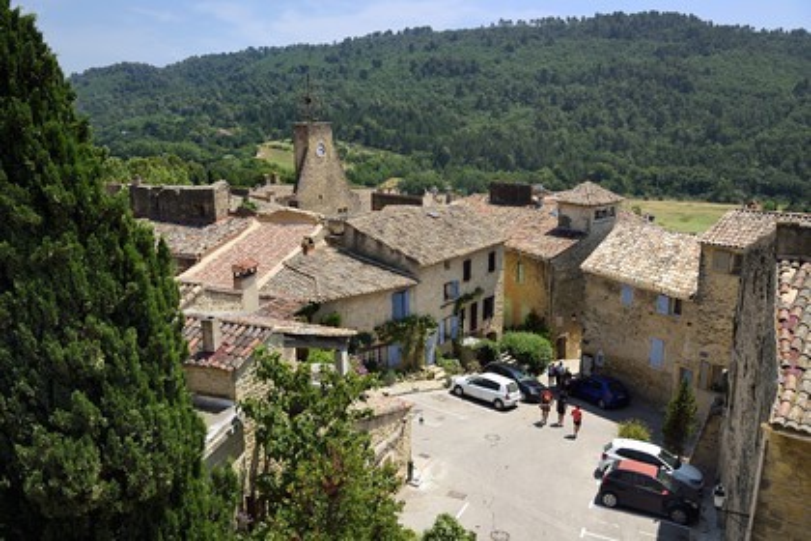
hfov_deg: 61.9
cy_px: 270
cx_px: 406
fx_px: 676
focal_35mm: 30
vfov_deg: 43.6
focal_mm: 30
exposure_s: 1/250
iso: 200
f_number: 11
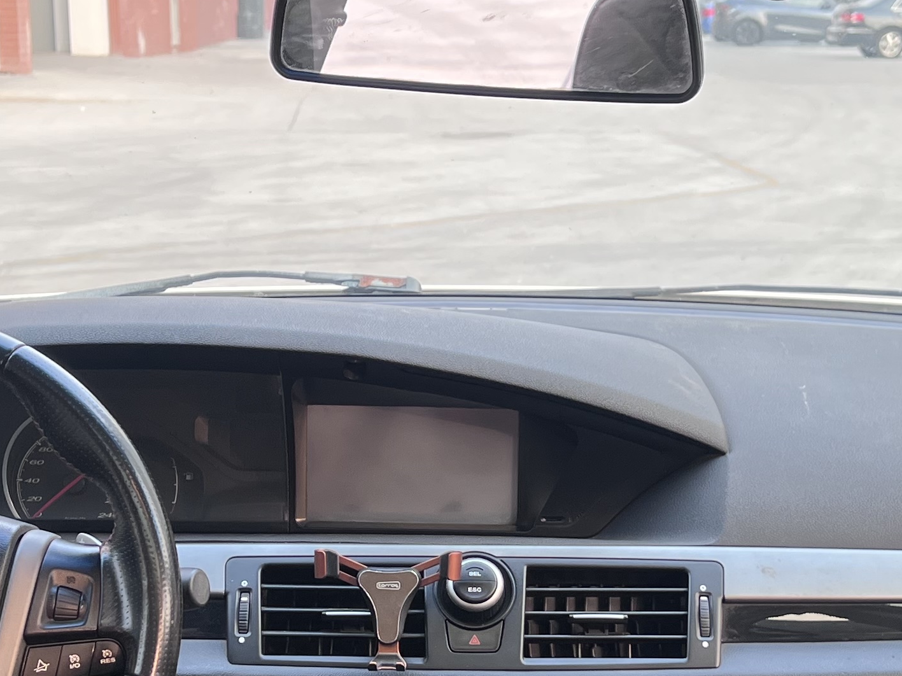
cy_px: 507
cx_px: 485
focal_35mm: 74
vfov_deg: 19.7
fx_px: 1928
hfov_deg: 26.3
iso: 40
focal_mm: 5.7
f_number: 1.5
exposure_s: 1/121
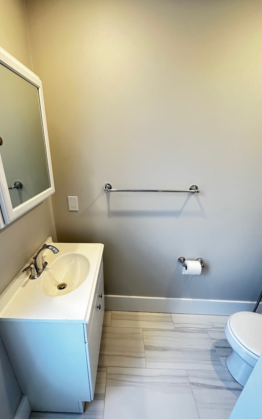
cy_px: 211
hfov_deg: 74.7
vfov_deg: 101.5
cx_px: 122
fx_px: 171
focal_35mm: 15
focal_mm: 2.22
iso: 160
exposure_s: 1/60
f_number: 2.2
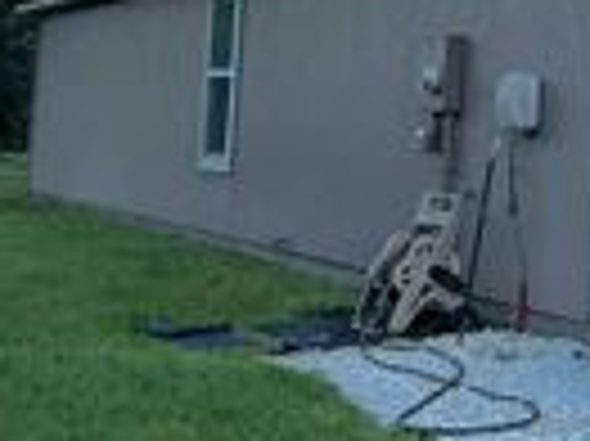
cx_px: 1009
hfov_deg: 16.9
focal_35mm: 99
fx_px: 1686
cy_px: -79
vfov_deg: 14.5
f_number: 1.6
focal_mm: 5.1
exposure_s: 1/1802
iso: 50
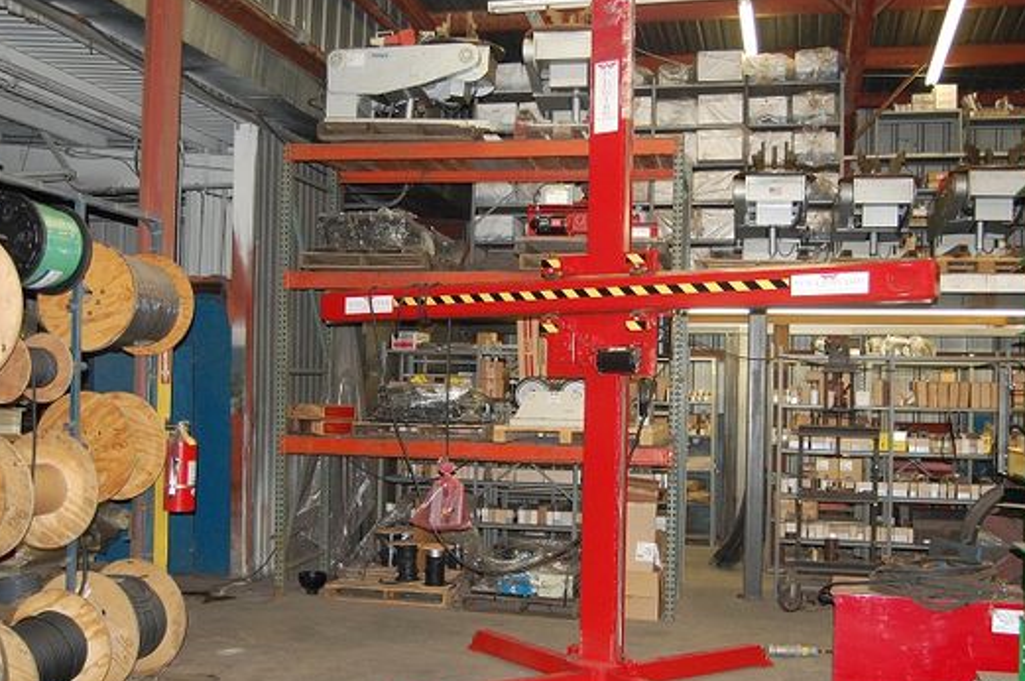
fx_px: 1081
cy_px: 374
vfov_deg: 34.9
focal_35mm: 38
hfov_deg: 50.7
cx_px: 527
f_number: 3.8
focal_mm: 22
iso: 800
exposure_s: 1/60
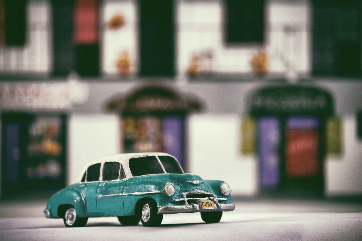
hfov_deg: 13.7
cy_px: 120
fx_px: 1508
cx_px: 181
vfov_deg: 9.1
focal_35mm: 150
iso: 200
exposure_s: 1/30
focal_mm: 100
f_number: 4.5
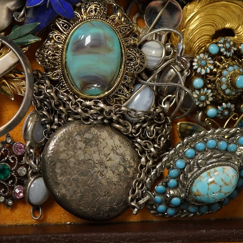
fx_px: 643
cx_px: 114
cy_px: 92
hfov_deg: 21.4
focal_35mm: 81
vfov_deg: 21.3
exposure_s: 1/320
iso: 2500
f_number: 5.6
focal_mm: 30
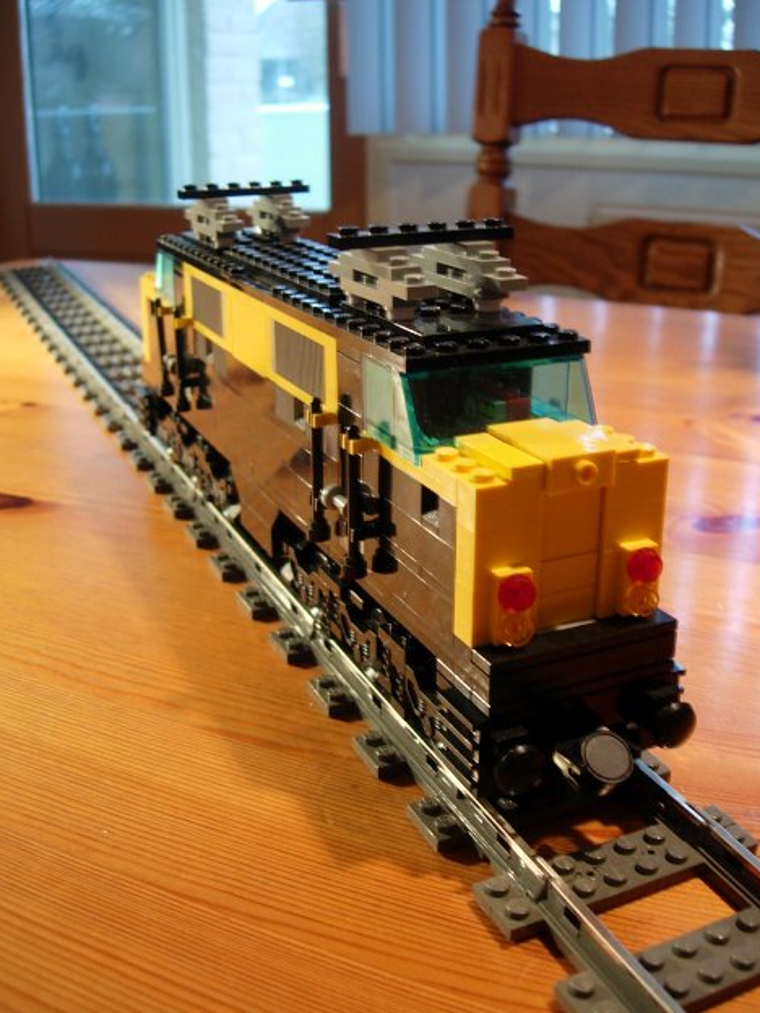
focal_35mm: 39
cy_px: 515
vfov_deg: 47.9
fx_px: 1142
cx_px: 375
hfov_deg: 36.8
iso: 64
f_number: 2.8
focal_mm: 7.8
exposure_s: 1/8
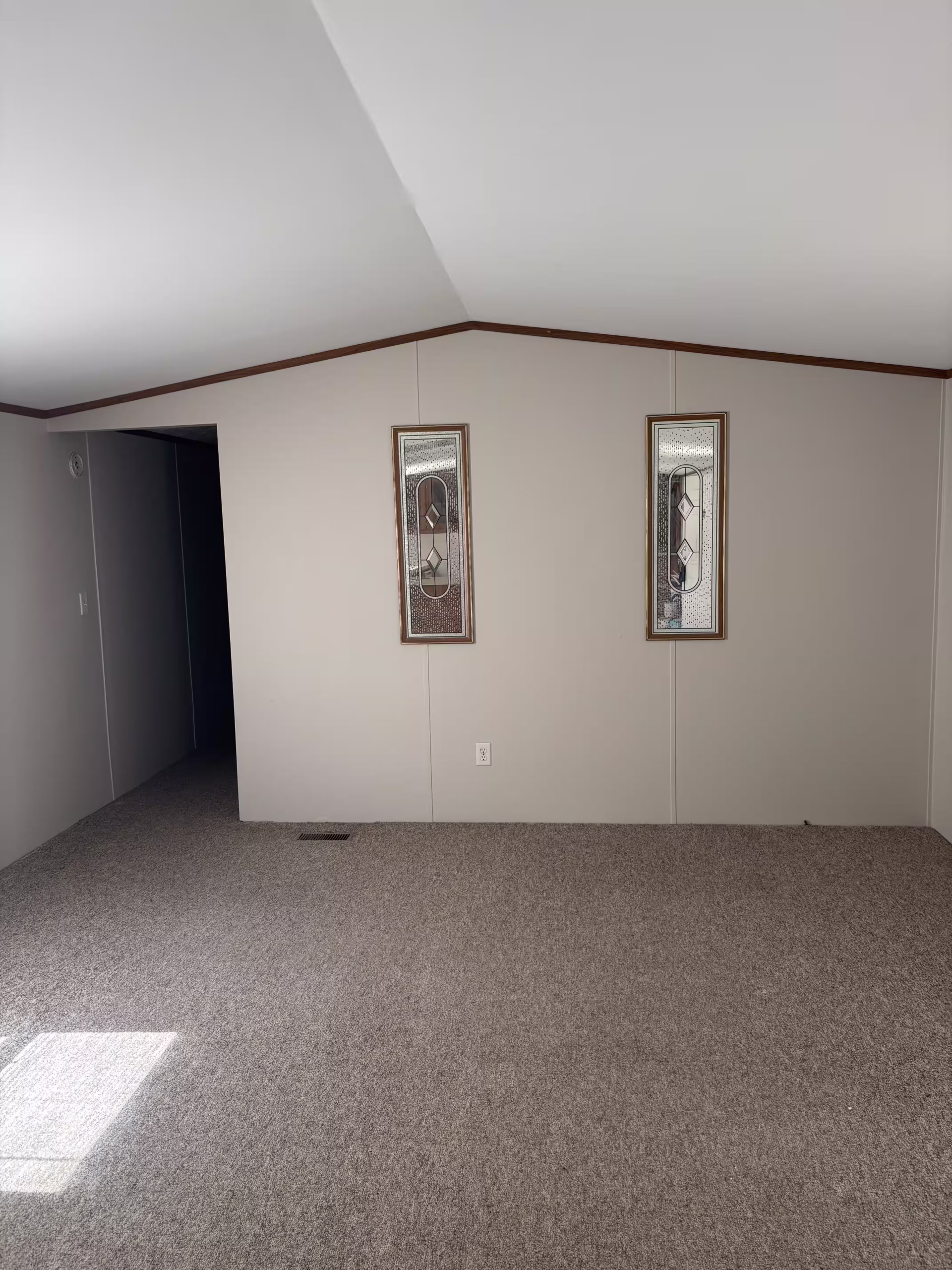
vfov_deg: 67.3
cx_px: 476
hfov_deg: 53.1
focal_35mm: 26
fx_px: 953
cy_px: 635
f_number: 1.6
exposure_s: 1/121
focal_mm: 5.96
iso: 100
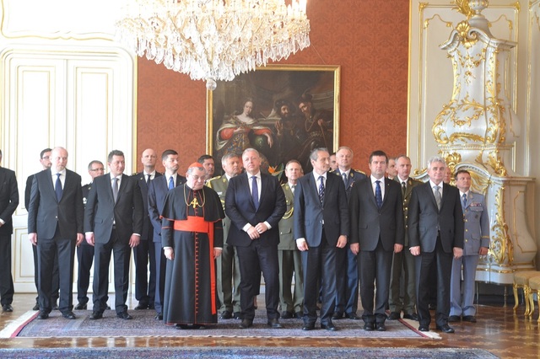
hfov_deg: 24.6
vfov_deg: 16.5
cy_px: 180
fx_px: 1237
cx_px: 270
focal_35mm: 82
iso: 800
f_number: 4
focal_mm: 55
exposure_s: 1/60
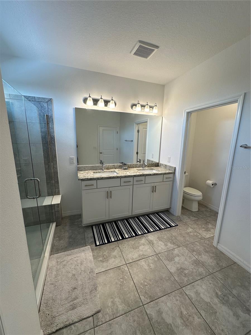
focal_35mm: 14
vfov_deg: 102.1
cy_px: 168
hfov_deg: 85.7
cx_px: 126
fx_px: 135
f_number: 2.2
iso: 100
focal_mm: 2.22
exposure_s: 1/120
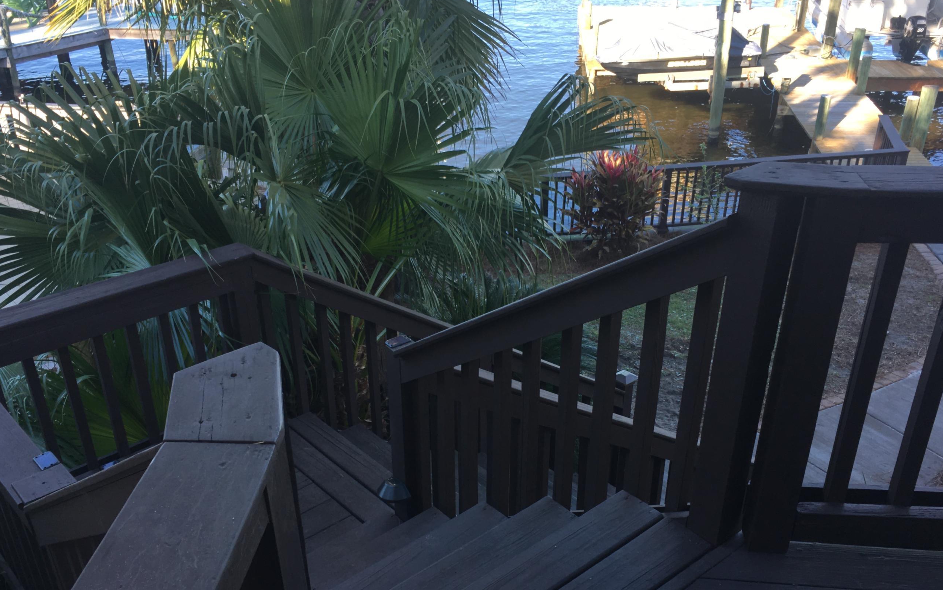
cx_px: 468
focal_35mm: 36
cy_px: 374
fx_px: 925
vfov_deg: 35.1
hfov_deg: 54.0
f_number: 2.2
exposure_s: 1/180
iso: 25
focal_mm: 4.15
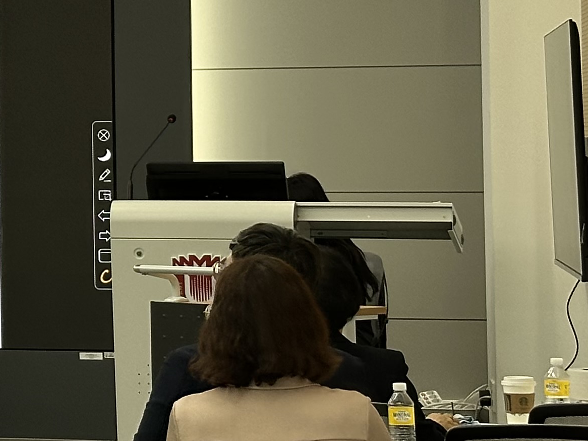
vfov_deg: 8.9
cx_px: -405
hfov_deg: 11.2
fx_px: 2819
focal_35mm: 166
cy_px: 49
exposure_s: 1/193
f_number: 1.78
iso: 50
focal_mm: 6.86
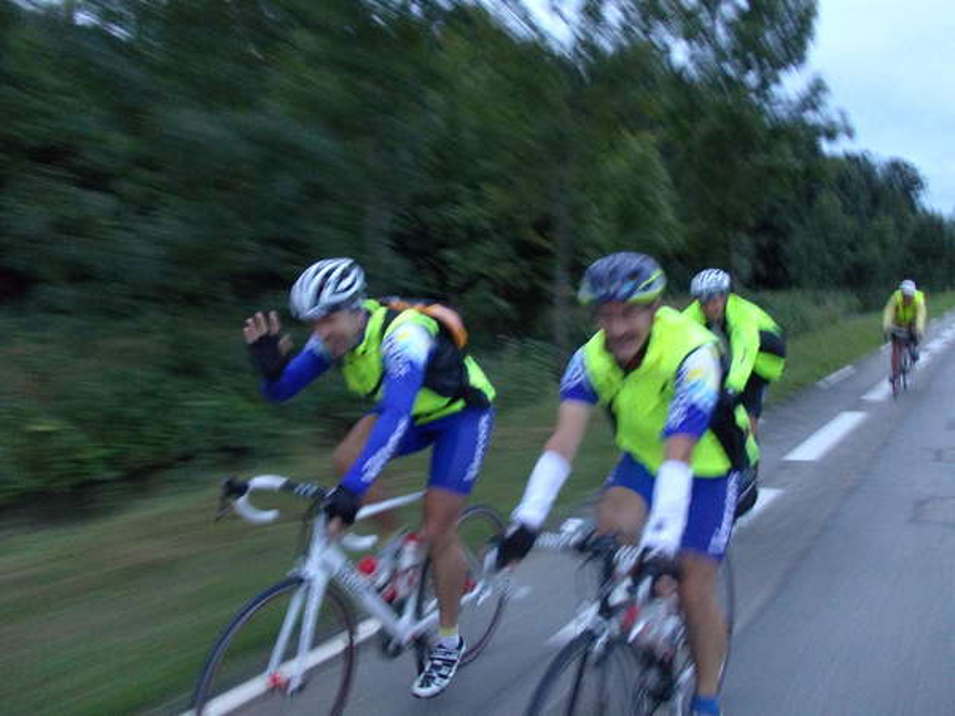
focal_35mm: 28
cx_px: 478
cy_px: 358
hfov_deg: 63.4
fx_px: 772
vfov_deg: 49.7
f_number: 2.7
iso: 200
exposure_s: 1/20
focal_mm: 4
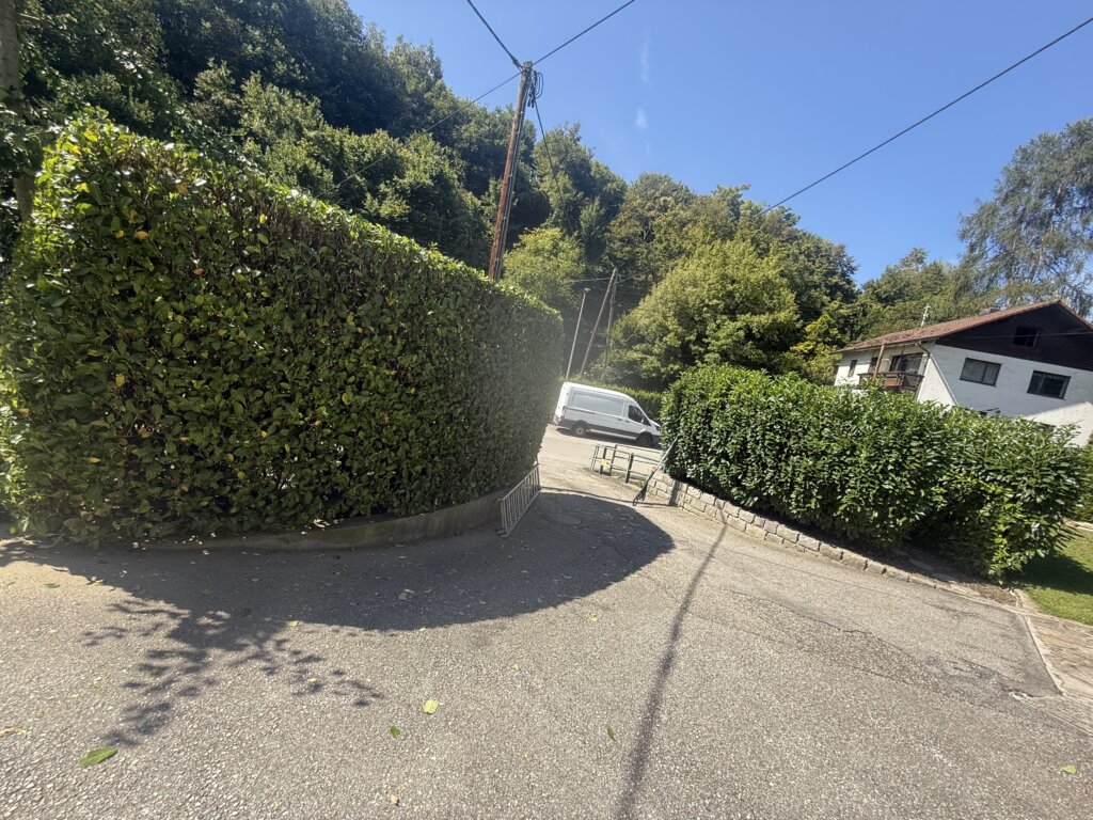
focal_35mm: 14
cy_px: 410
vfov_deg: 85.7
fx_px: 442
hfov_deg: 102.1
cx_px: 546
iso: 50
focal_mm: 2.22
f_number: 2.2
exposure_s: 1/472
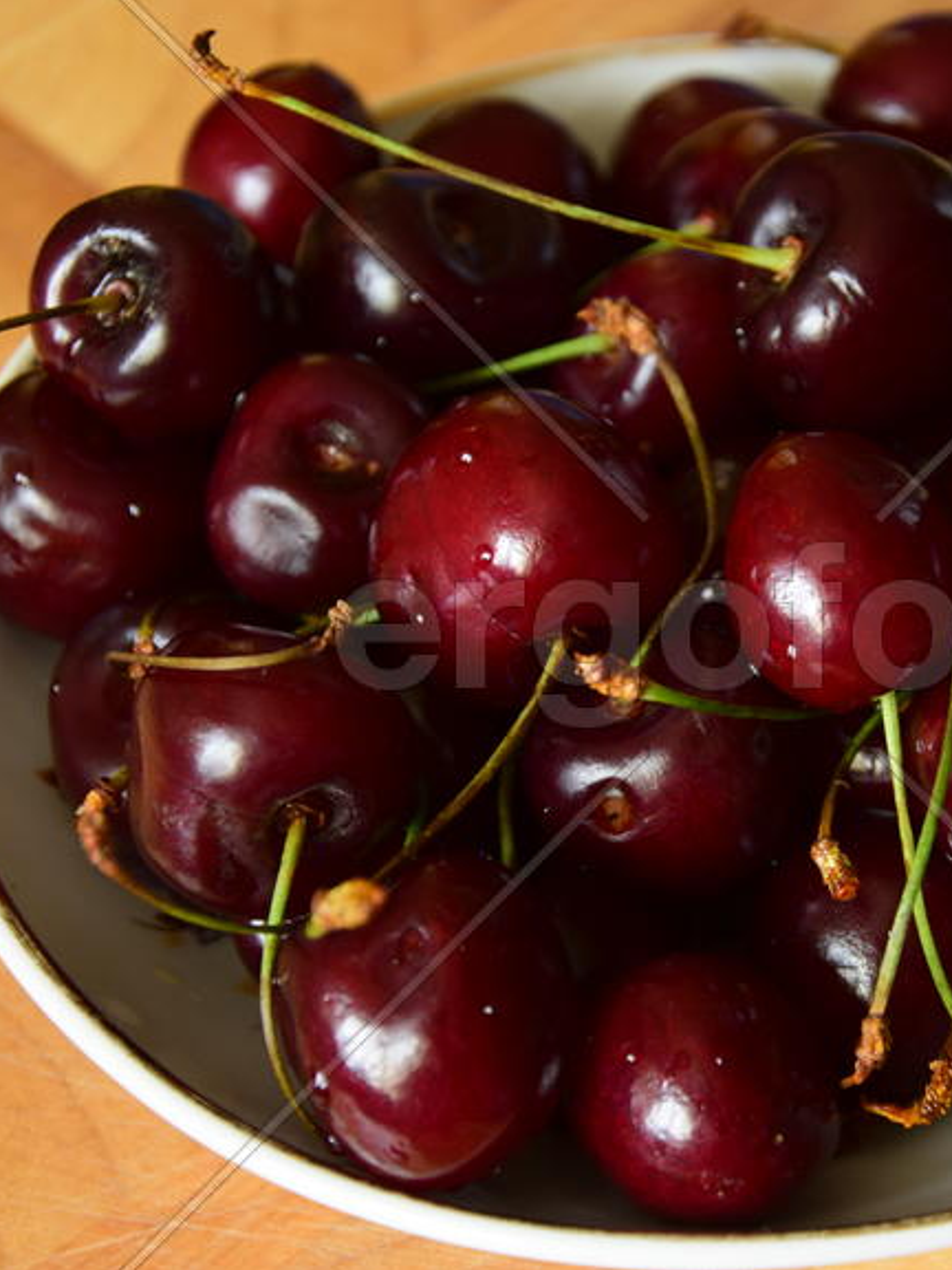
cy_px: 635
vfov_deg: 14.6
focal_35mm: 135
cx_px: 760
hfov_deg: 10.9
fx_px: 4950
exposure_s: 1/2.5
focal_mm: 62
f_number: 5.3
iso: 100
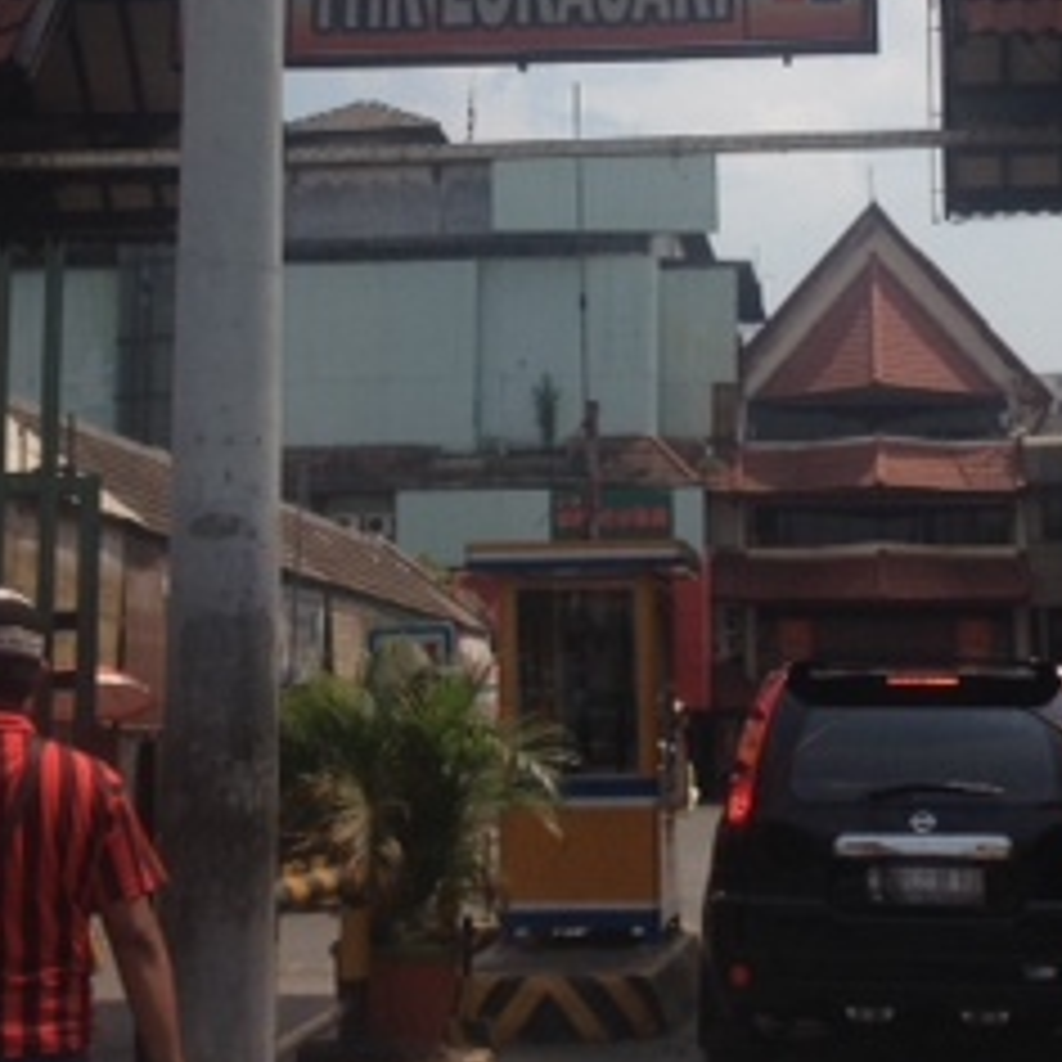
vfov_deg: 20.4
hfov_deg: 20.6
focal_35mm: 84
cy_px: 220
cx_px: 616
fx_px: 2916
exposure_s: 1/2304
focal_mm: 4.28
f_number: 2.4
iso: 50
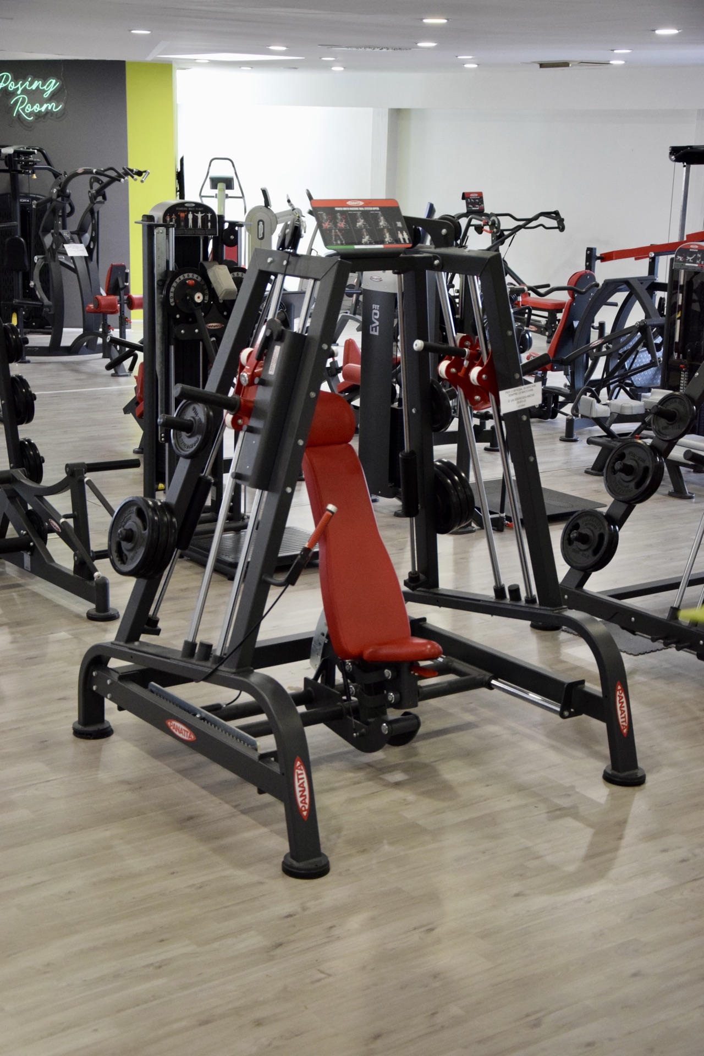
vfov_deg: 35.1
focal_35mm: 57
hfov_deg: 23.8
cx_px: 352
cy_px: 528
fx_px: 1672
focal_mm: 38
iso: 2500
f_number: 4.5
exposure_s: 1/60
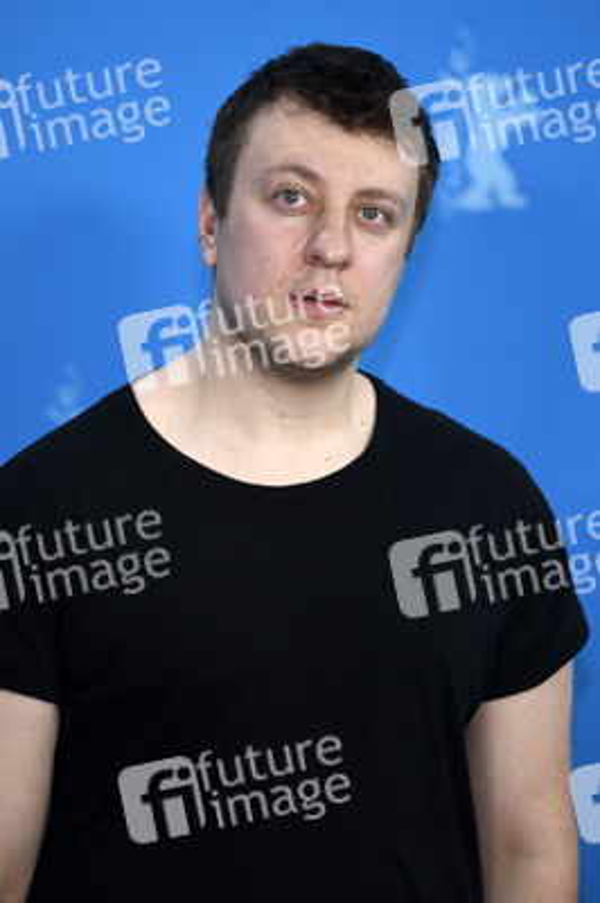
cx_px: 300
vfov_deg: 10.3
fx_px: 5008
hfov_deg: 6.9
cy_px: 452
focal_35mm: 200
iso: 640
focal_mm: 200
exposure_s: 1/320
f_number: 3.2
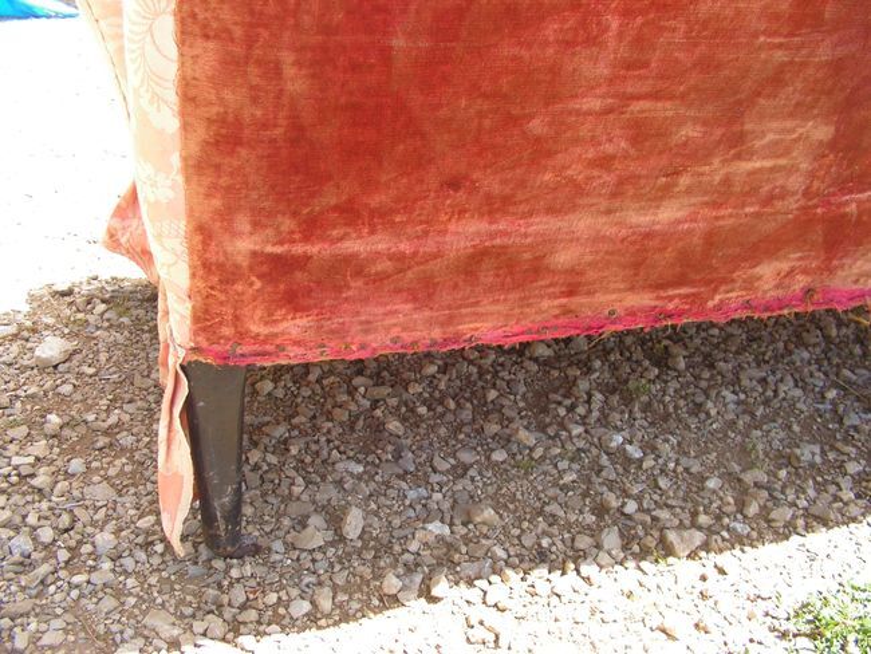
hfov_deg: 51.3
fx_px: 906
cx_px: 436
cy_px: 327
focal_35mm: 36
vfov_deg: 39.7
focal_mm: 6
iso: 64
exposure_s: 1/125
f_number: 3.2
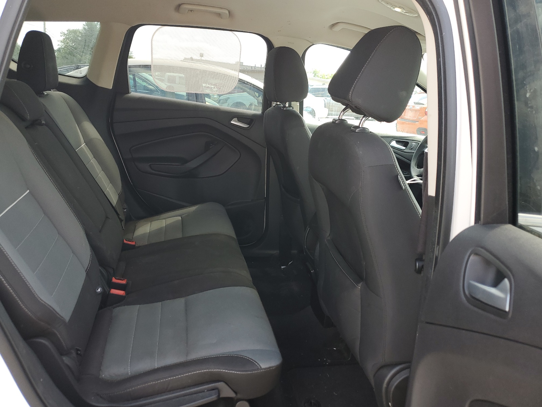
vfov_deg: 53.1
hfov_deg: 67.3
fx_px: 407
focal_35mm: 26
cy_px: 204
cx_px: 271
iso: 50
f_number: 1.5
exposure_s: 1/189
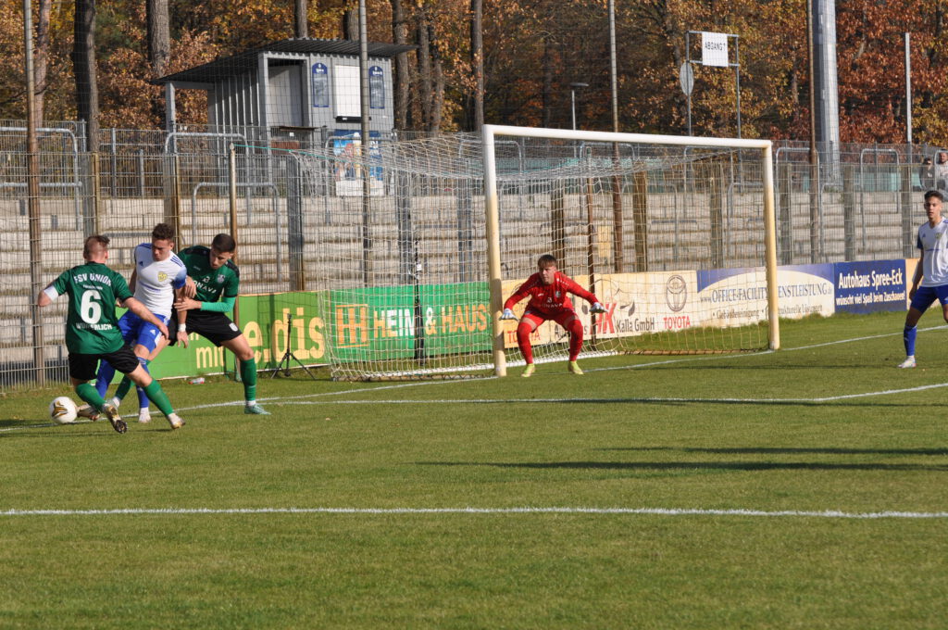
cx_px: 474
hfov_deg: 15.2
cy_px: 315
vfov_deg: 10.1
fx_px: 3550
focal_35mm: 135
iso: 200
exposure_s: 1/800
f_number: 7.1
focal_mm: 90
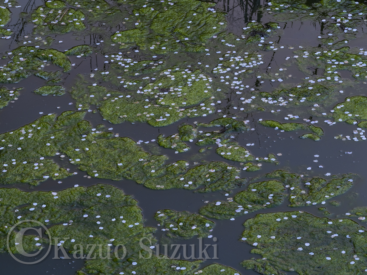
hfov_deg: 10.0
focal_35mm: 198
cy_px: 138
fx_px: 2099
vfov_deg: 7.5
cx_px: 184
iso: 1250
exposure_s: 1/3
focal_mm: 250
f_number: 22
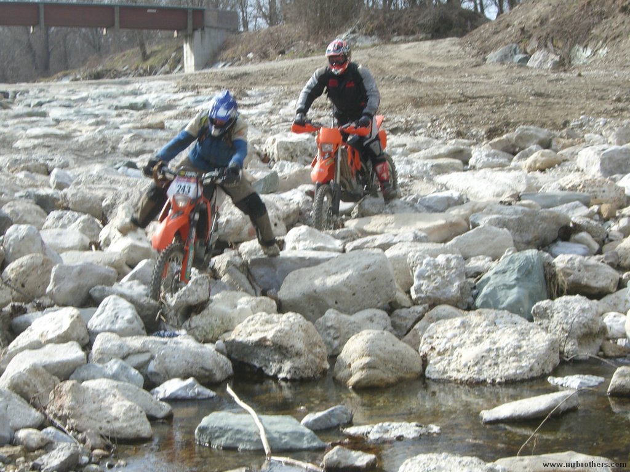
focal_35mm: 79
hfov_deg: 24.7
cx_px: 315
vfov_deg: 18.7
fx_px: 1438
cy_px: 236
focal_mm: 12.8
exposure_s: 1/125
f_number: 6.5
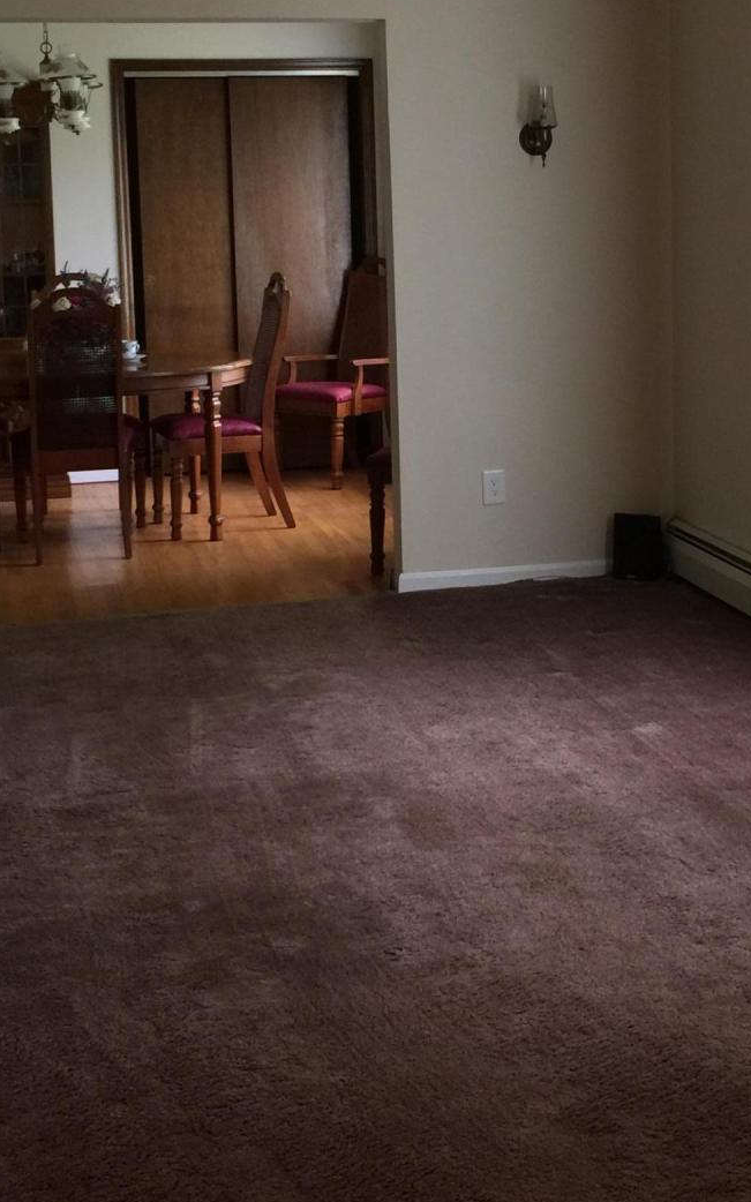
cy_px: 426
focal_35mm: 59
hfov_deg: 21.9
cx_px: 494
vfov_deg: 34.3
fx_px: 1933
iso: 64
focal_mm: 4.15
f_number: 2.2
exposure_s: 1/15
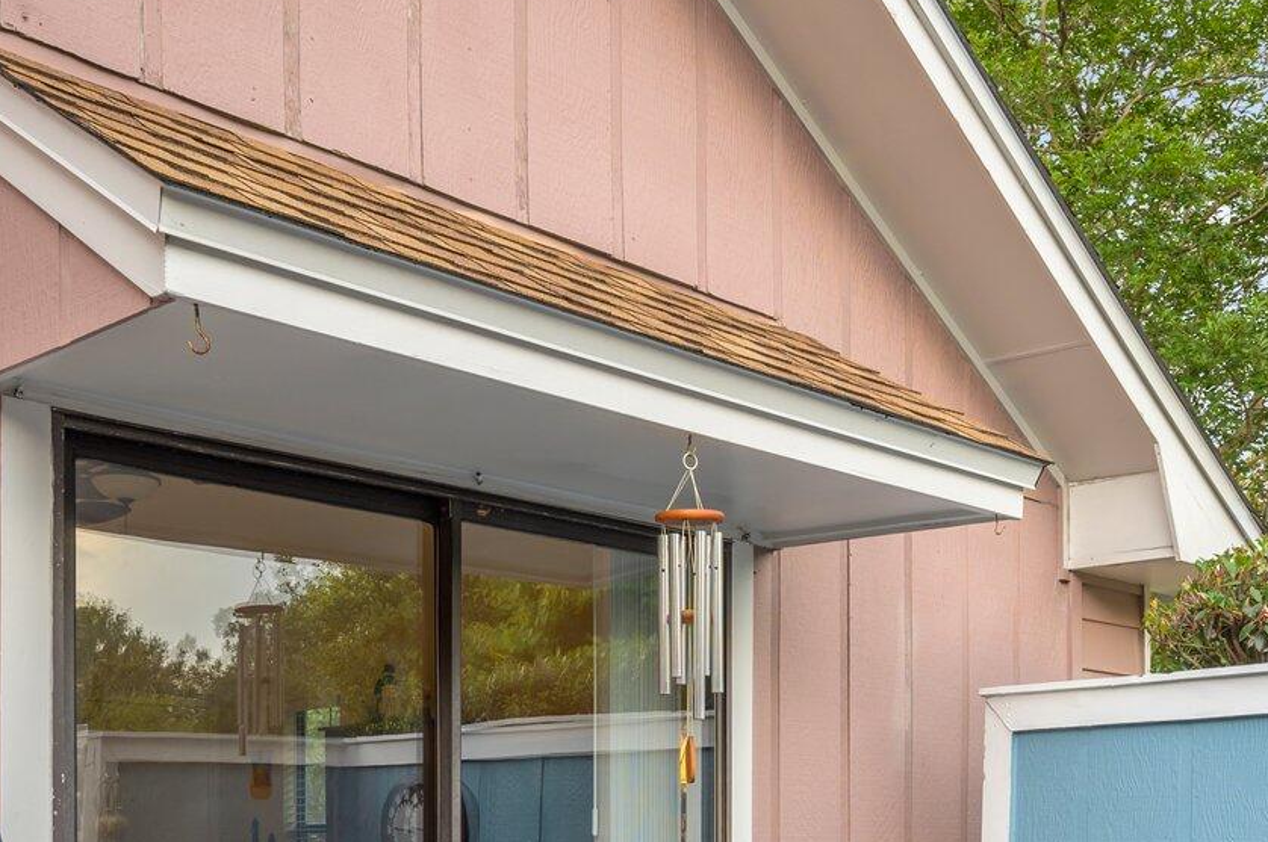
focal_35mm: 44
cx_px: 714
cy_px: 862
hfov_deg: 44.4
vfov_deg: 28.4
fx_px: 1548
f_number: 9
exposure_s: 1/15
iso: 100
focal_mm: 18
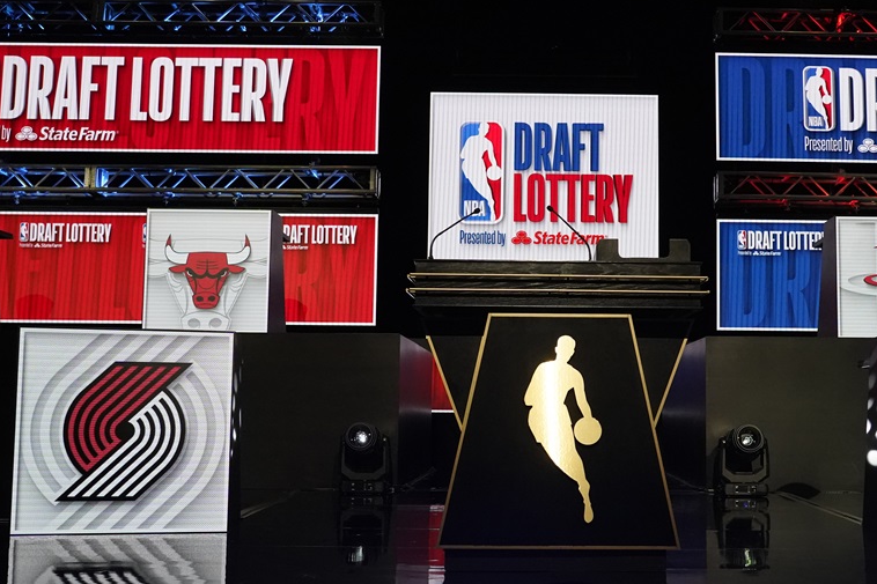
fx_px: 925
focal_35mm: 38
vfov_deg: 34.9
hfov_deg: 50.2
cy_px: 343
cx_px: 546
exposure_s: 1/640
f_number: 4
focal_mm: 24
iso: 6400
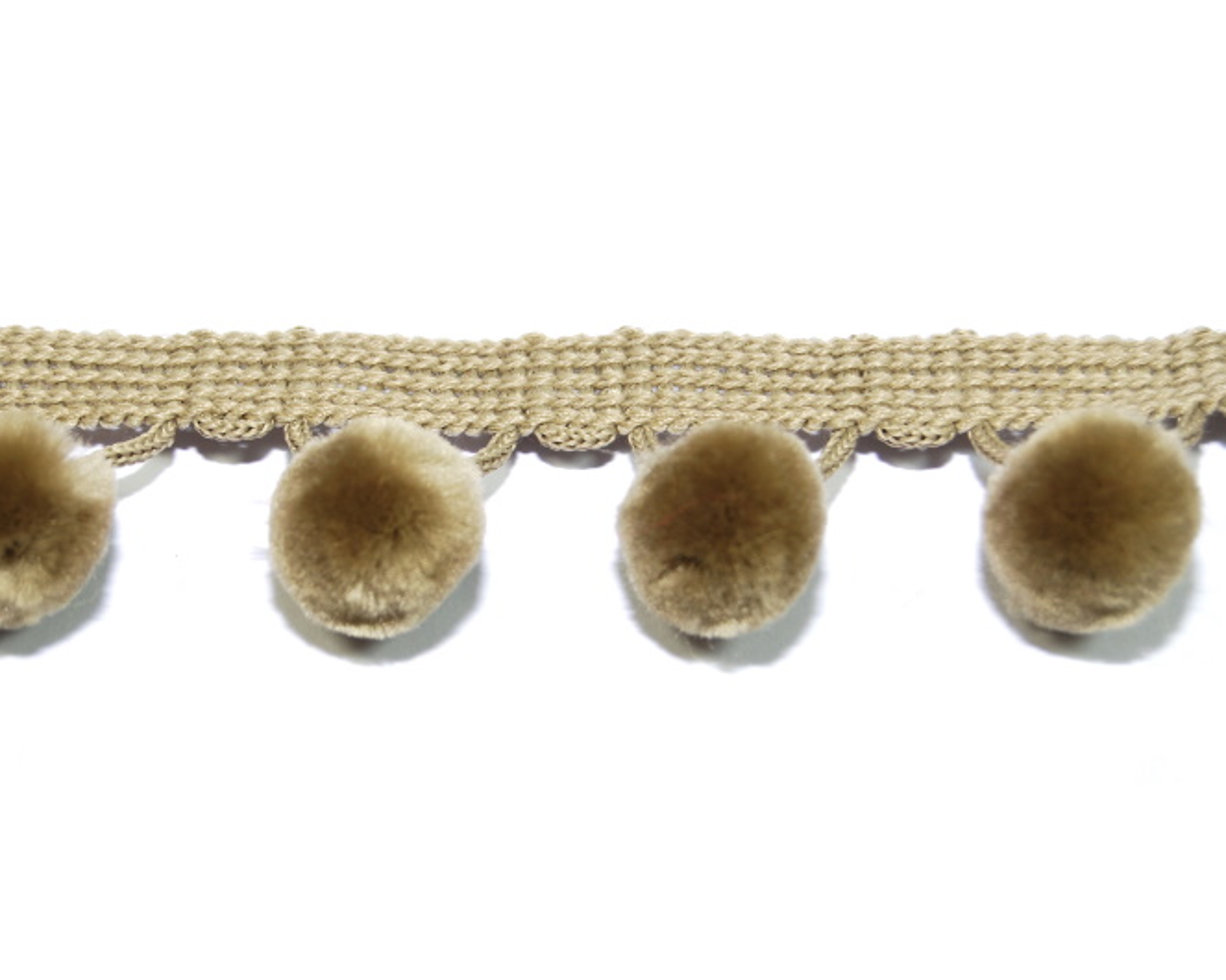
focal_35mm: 94
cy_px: 488
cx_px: 560
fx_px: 3394
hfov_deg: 20.5
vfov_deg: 16.4
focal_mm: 55
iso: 200
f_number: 5.6
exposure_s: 1/125
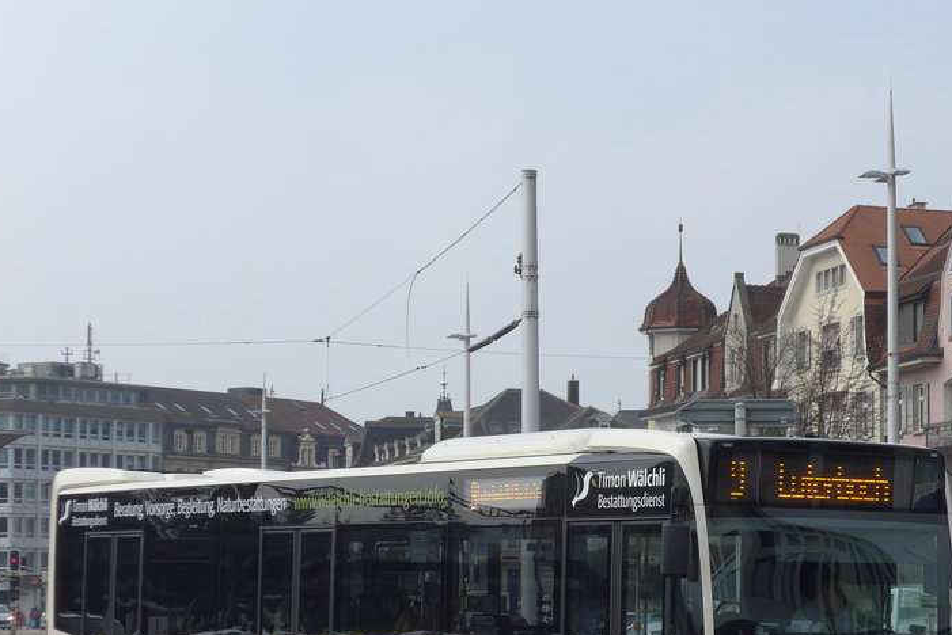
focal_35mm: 105
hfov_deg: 19.4
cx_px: 665
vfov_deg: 13.0
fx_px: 2778
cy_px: 459
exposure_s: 1/1300
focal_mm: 12.7
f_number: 3.7
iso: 80
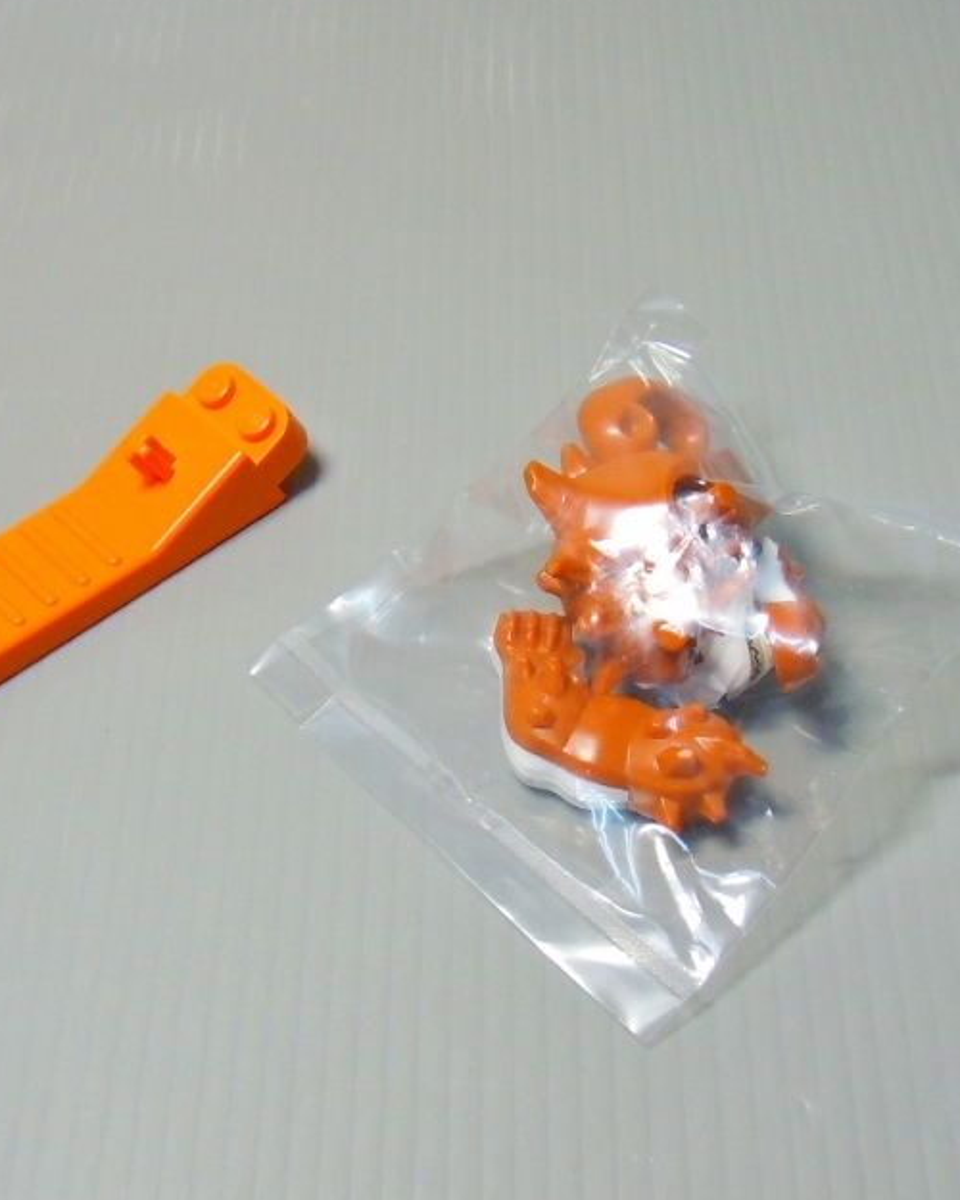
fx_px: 1421
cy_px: 601
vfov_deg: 45.8
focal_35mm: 40
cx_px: 428
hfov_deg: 37.3
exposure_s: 1/30
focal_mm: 5.4
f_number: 3.5
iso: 200
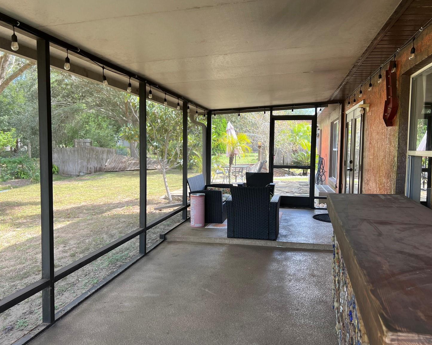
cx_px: 225
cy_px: 172
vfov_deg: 51.5
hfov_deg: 62.2
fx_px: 358
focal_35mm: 28
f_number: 1.5
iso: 40
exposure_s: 1/158
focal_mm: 5.7
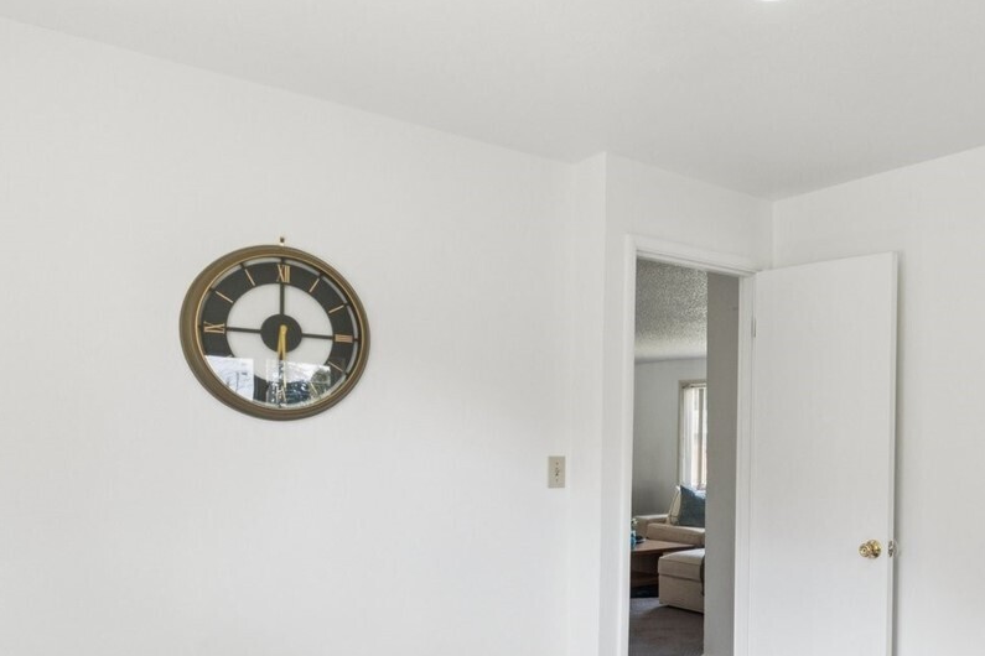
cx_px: 719
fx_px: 875
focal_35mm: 32
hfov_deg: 56.3
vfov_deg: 40.5
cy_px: 446
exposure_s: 1/13
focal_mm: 10
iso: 250
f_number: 10
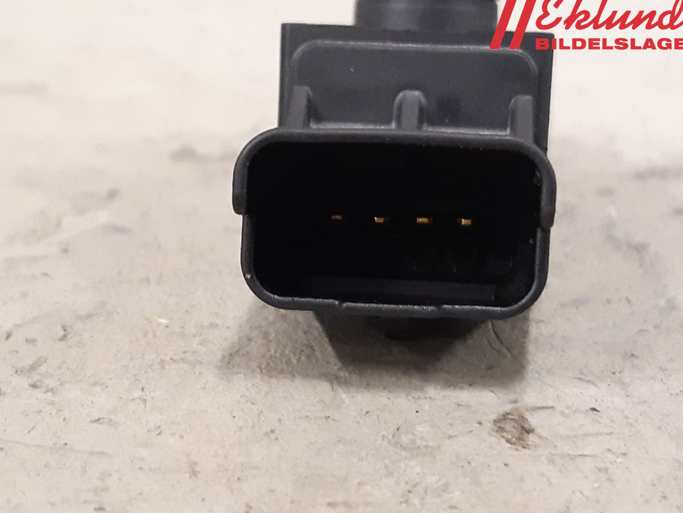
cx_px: 347
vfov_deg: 51.4
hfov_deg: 65.3
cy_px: 257
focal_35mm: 27
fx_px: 533
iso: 250
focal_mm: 3.93
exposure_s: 1/33
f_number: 1.7
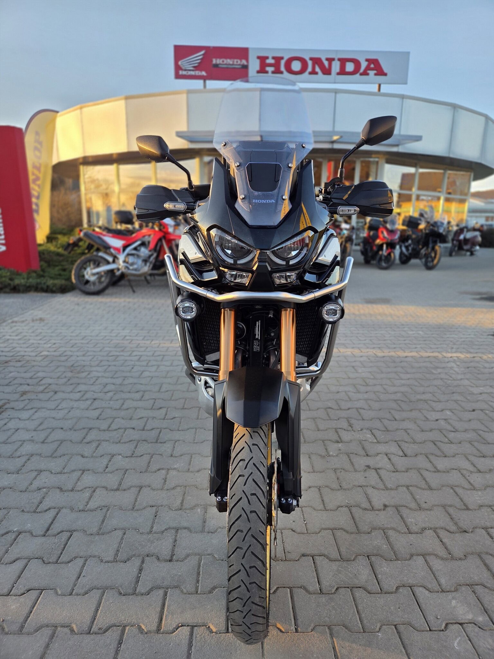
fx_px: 438
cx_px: 247
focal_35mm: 23
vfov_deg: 73.9
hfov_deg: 58.9
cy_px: 330
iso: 40
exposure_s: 1/180
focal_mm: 5.4
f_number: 1.8
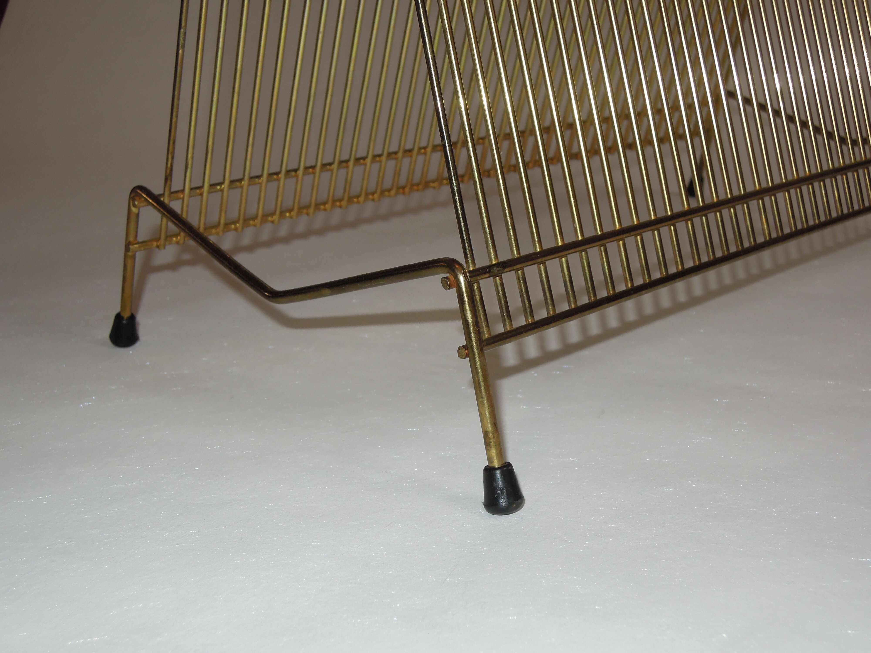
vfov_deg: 29.1
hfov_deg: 38.2
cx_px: 436
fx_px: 1258
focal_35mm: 50
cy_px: 326
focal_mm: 9
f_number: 3.7
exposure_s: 1/50
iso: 160
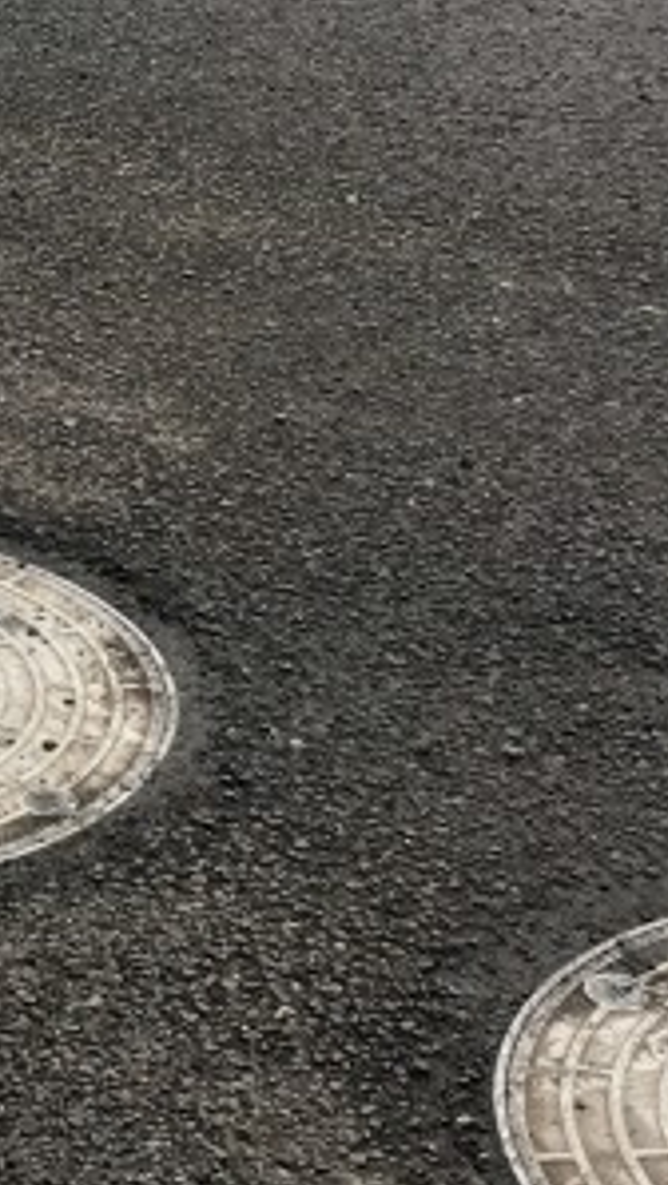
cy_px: 179
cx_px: -209
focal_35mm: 113
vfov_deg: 18.7
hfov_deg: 10.5
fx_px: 3552
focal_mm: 4.15
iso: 32
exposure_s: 1/120
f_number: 2.2
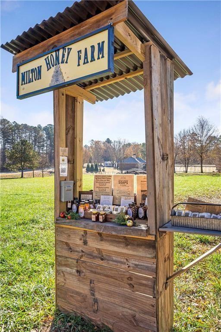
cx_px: 110
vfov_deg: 71.5
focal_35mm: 25
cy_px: 166
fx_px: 230
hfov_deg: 51.3
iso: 640
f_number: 9
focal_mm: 25
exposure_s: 1/500
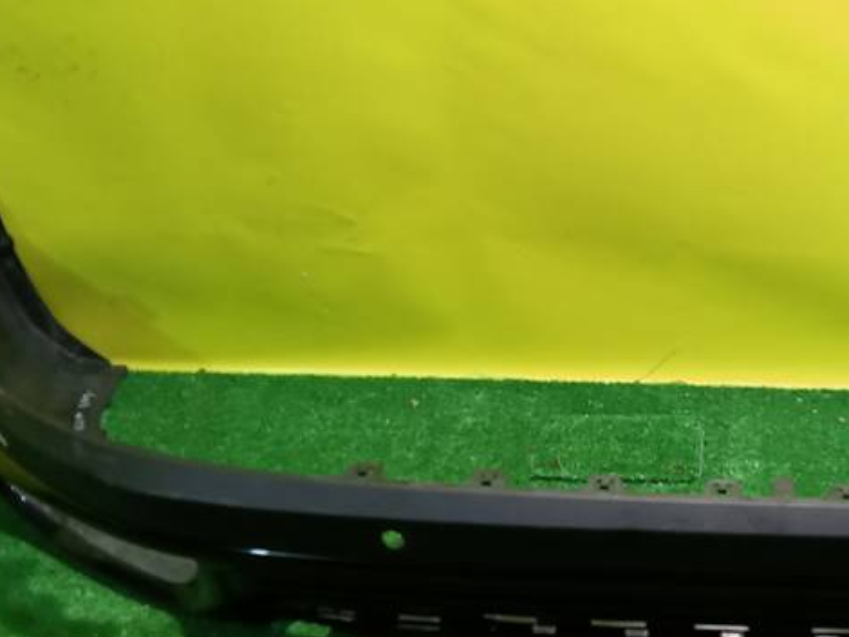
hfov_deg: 30.5
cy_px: 301
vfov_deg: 24.0
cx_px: 733
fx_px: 1497
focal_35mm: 61
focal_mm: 3.65
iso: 184
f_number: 2.2
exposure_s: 1/33.3
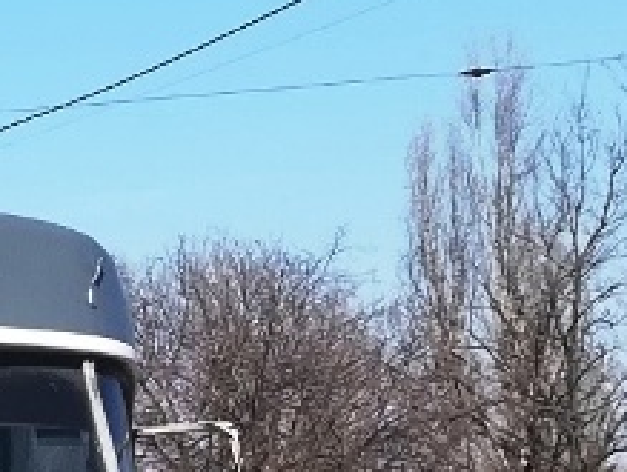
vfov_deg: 8.2
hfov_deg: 10.6
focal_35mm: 182
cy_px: 438
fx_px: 3302
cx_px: -172
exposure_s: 1/897
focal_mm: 3.83
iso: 50
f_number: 2.2
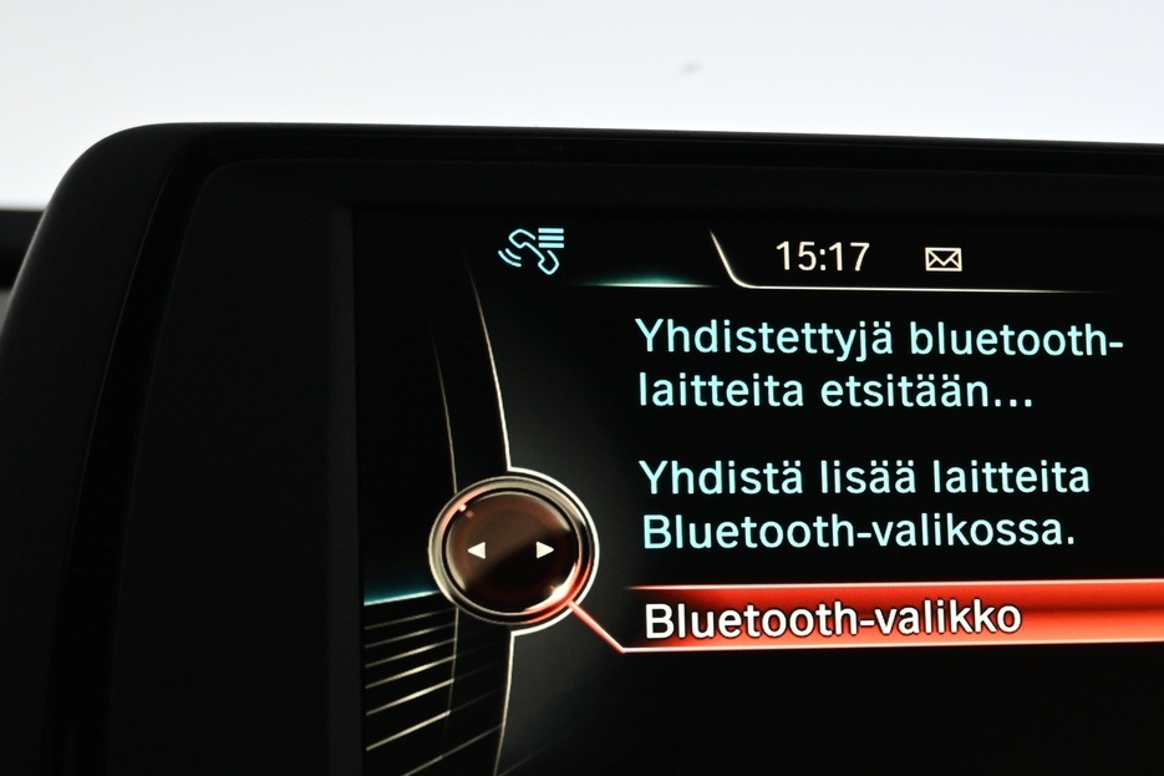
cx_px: 878
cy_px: 557
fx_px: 2521
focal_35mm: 78
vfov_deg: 17.4
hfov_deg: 25.7
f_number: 4.8
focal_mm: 30
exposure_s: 1/50
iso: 2200
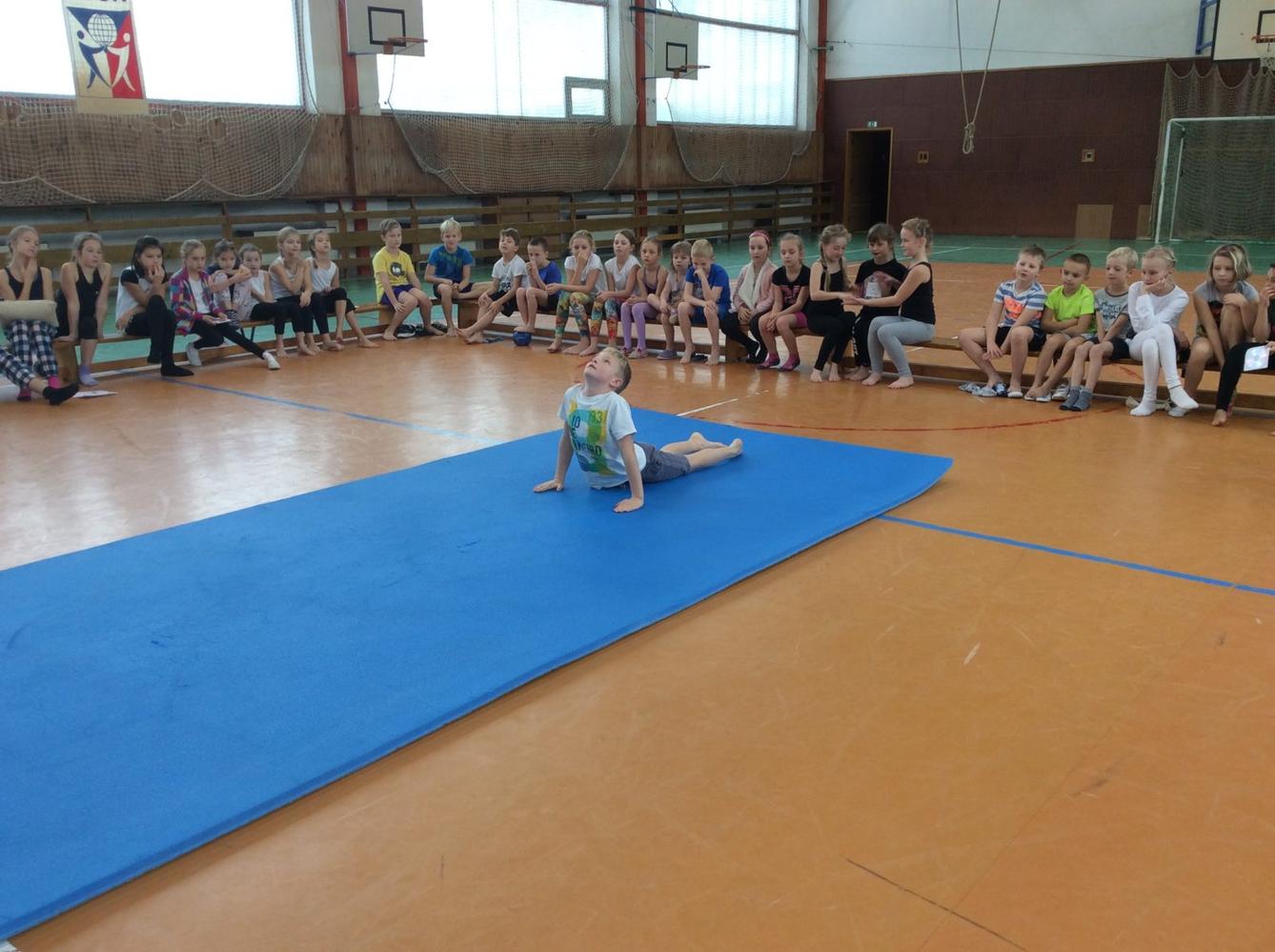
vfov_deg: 44.0
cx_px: 638
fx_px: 1177
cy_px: 476
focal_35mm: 32
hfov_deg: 56.9
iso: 40
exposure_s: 1/33
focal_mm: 3.3
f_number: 2.4
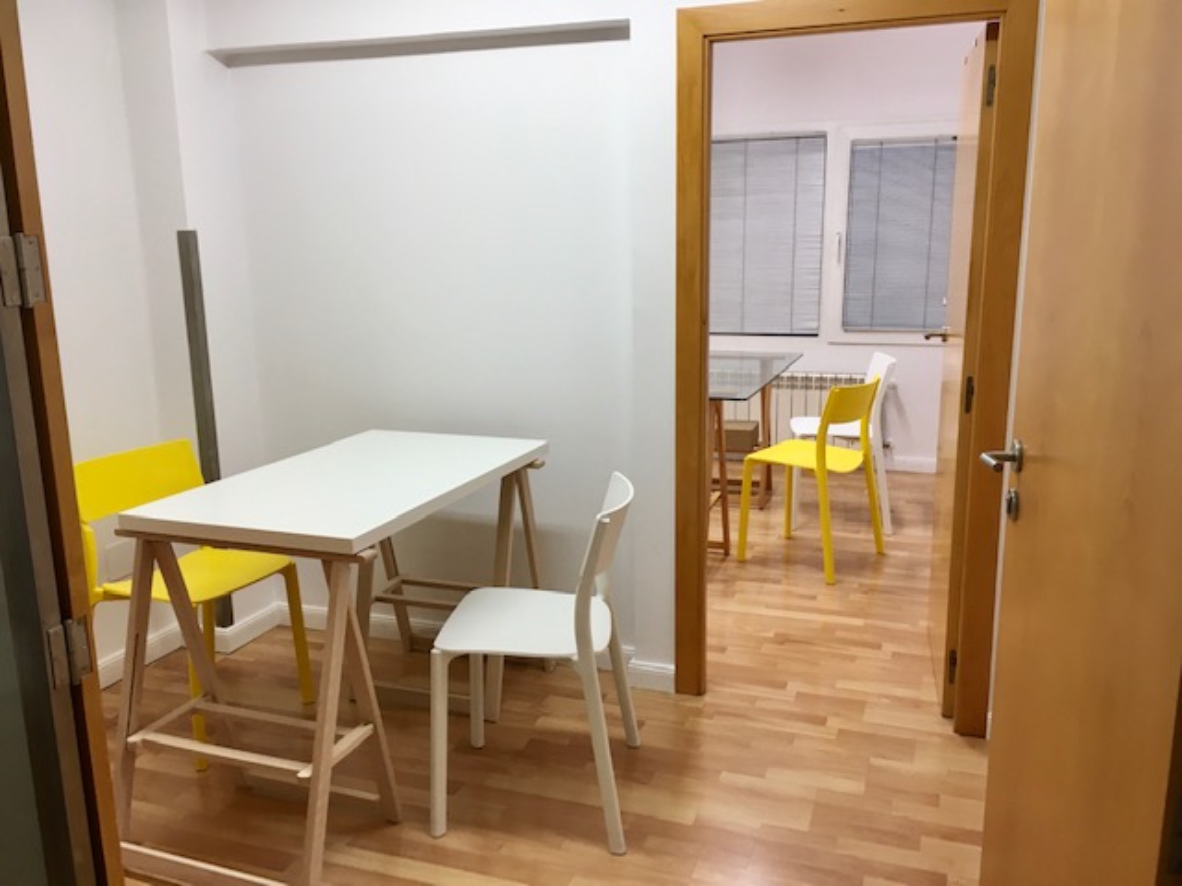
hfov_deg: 61.7
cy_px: 443
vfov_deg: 48.2
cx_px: 591
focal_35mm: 29
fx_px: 990
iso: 32
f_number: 2.2
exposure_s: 1/33
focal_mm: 4.15
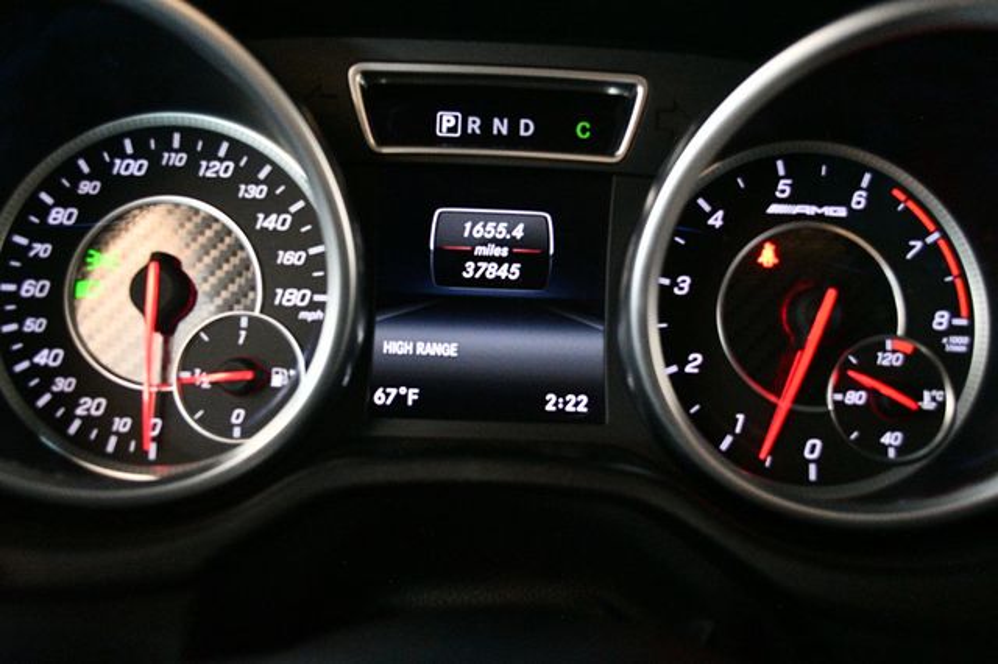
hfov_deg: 57.2
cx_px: 499
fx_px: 914
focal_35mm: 33
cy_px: 332
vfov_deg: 39.9
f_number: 3.8
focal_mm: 22
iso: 9000
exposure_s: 1/60
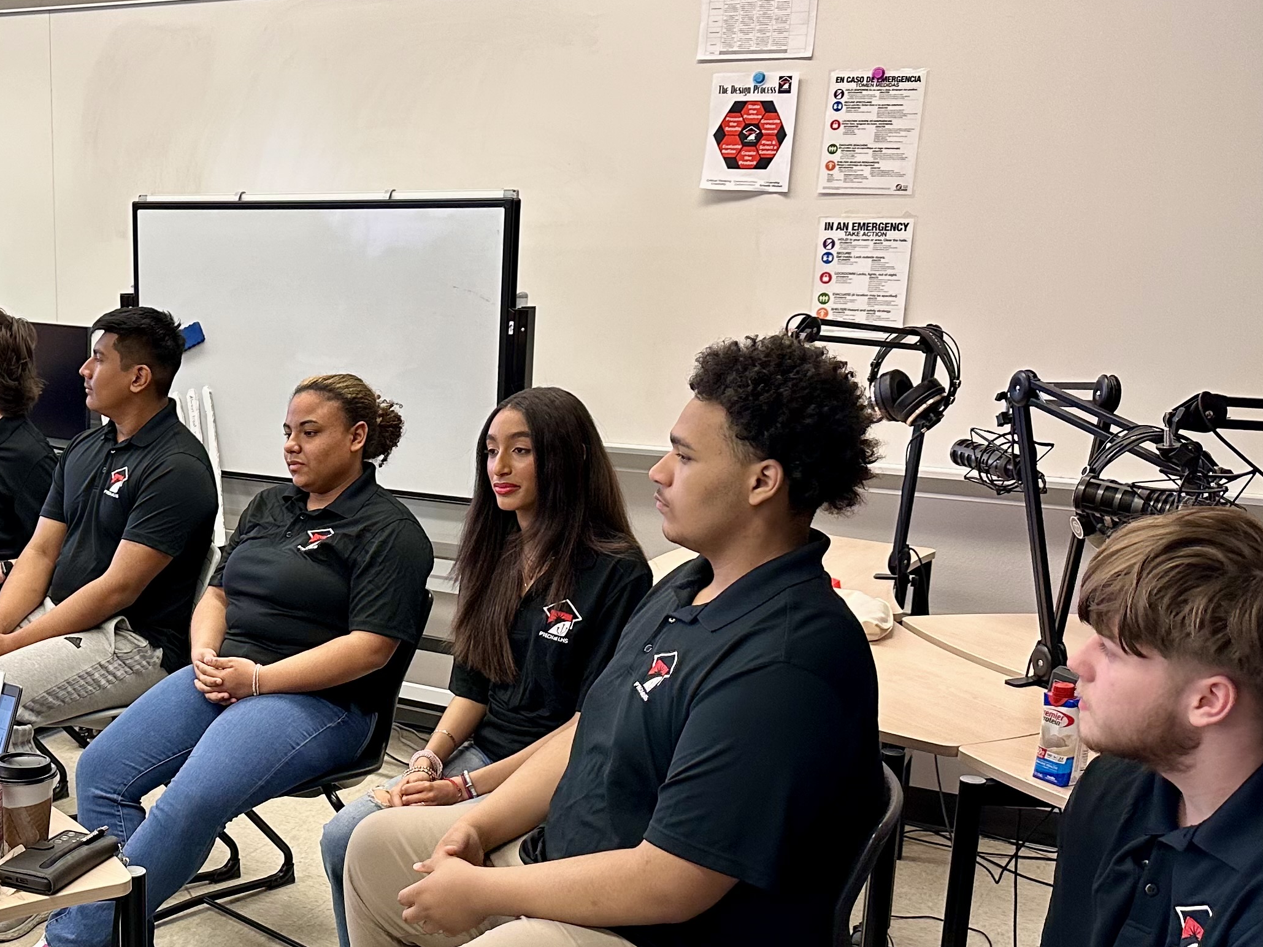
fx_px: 1715
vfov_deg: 30.7
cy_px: 605
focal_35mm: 47
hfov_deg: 38.3
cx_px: 181
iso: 200
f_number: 1.78
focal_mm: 6.86
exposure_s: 1/120
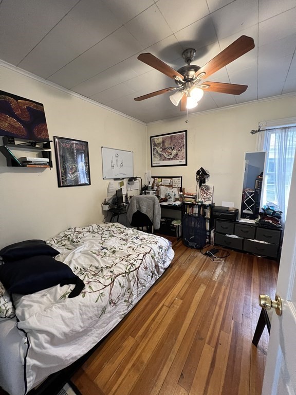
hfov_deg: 89.9
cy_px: 198
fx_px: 148
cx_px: 148
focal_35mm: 13
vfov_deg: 106.2
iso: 500
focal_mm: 1.57
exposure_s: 1/60
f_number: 1.8
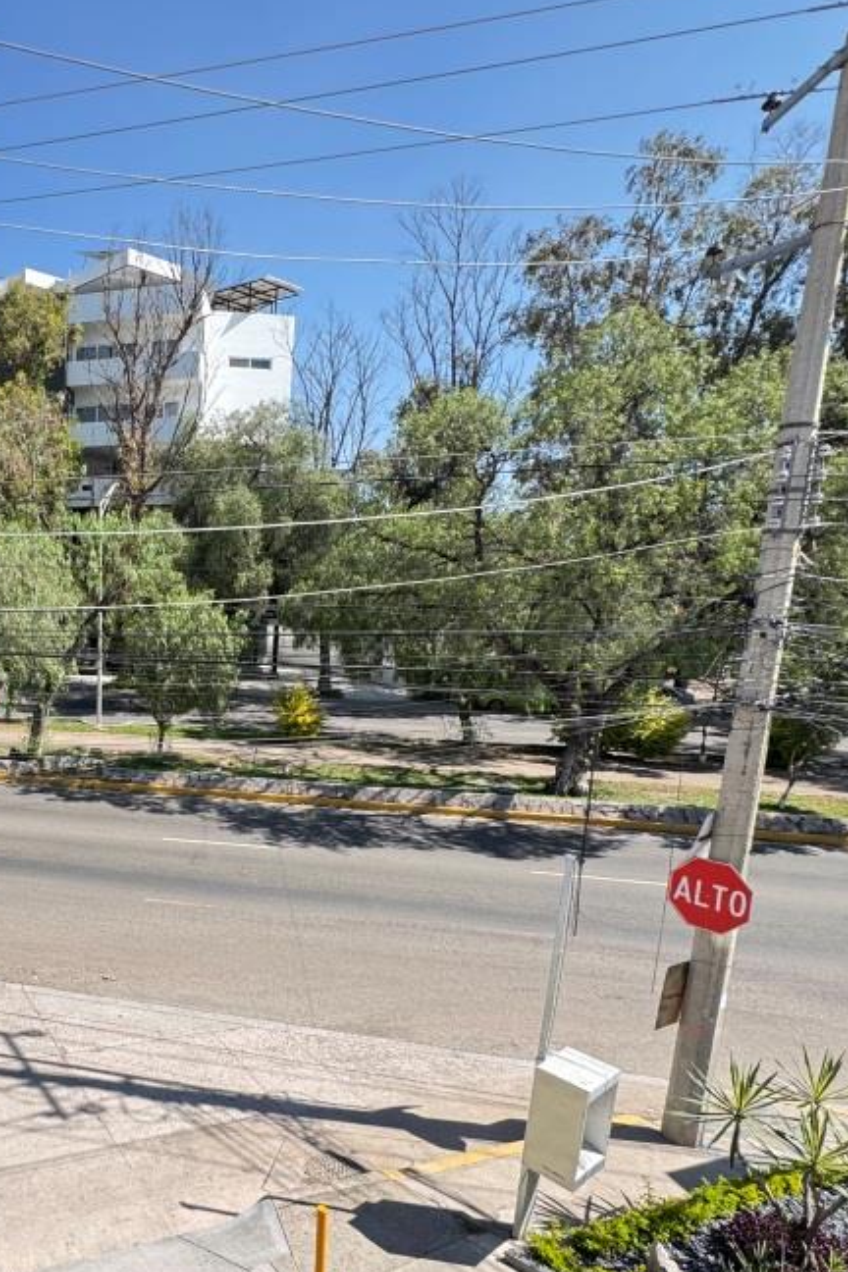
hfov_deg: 47.6
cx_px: 37
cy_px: 732
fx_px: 813
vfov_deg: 75.6
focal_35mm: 23
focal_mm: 2.22
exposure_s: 1/401
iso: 40
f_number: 2.2
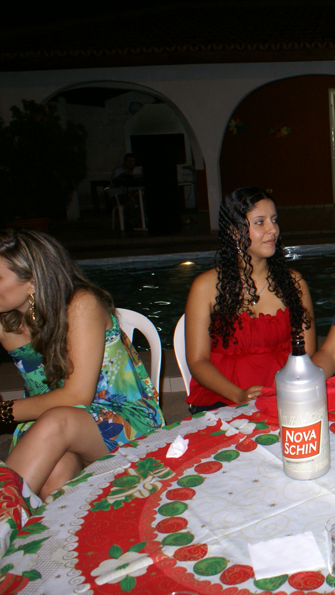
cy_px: 295
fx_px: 679
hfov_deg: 23.9
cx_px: 452
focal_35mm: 43
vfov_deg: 47.4
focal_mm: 18
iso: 400
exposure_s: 1/60
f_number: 5.6
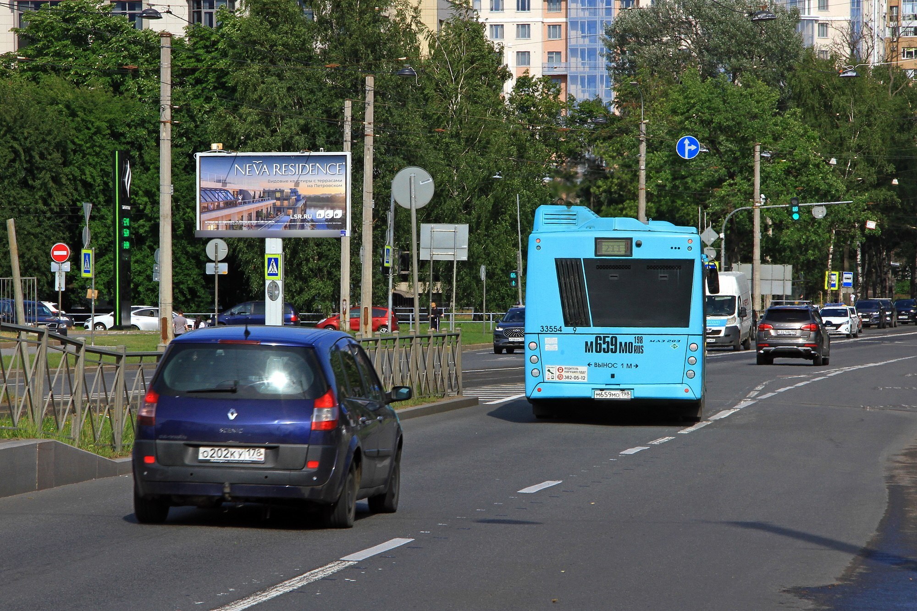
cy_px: 306
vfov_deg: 3.7
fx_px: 9525
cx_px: 458
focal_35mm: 374
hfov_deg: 5.5
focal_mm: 92
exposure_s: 1/160
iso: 250
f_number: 16
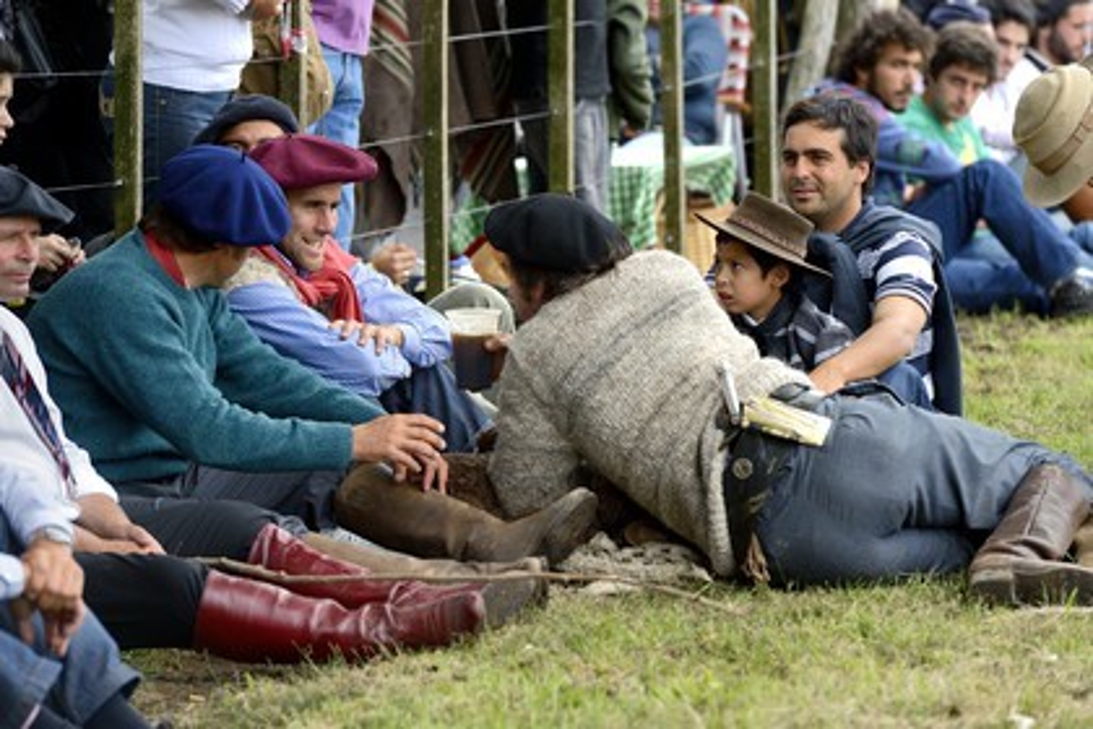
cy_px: 364
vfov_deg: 6.9
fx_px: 6072
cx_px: 546
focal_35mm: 200
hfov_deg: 10.3
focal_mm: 200
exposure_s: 1/400
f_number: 5
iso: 800
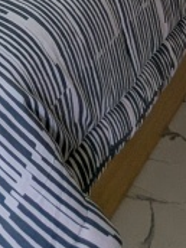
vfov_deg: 15.5
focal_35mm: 91
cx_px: -112
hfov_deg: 14.8
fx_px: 652
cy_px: -293
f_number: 2.2
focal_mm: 2.35
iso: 49
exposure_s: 1/109
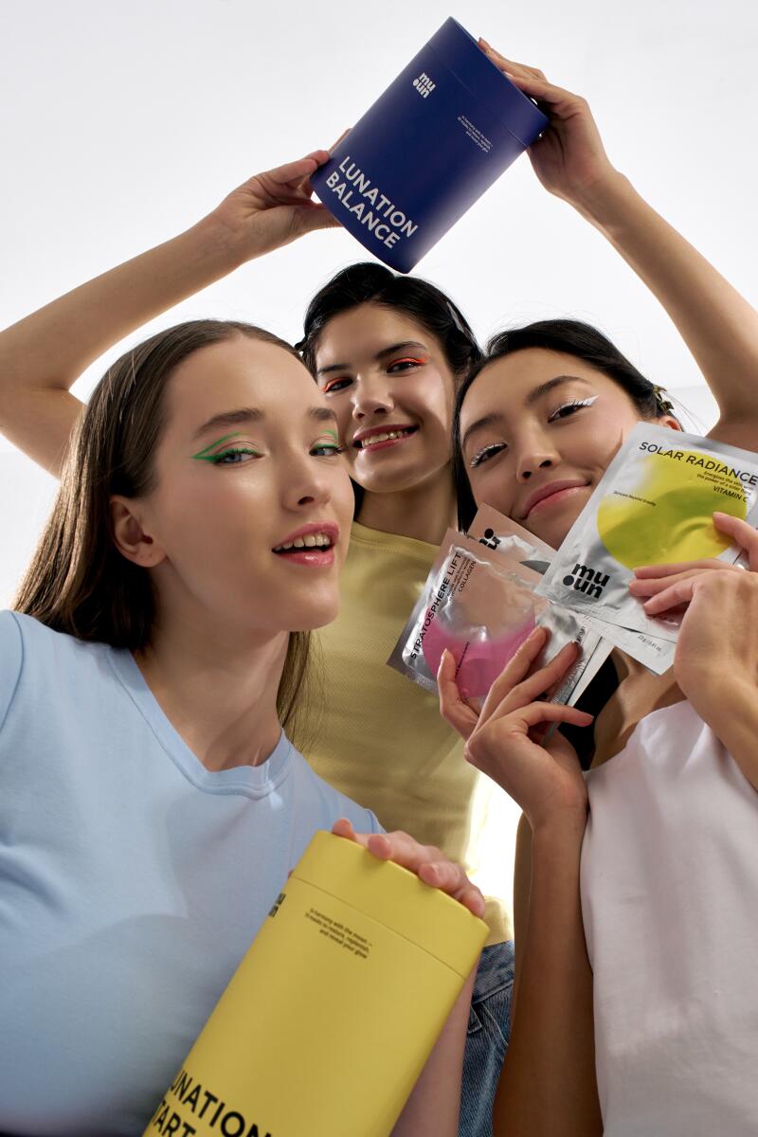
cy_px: 568
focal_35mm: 37
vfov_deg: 51.9
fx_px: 1168
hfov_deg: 35.9
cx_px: 379
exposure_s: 1/125
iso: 1000
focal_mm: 24.5
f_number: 8
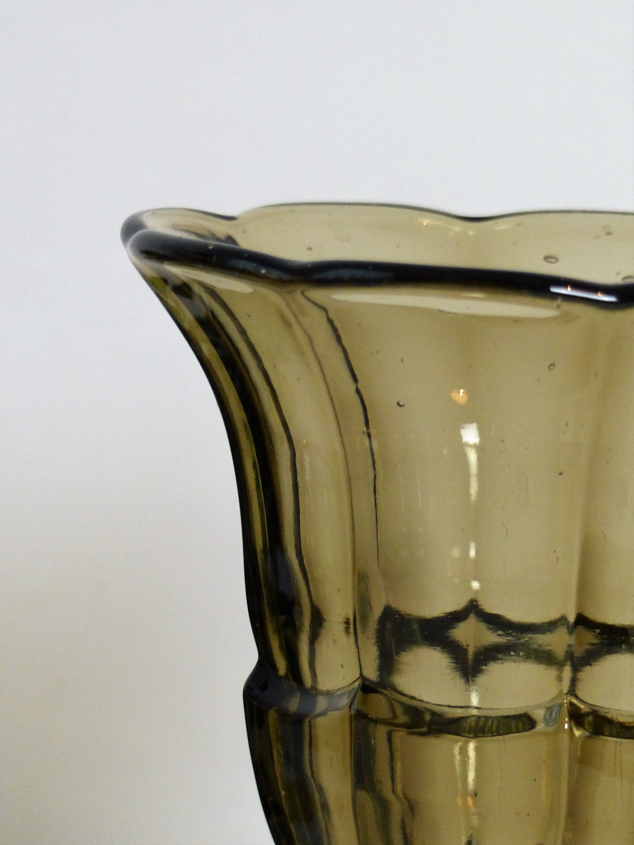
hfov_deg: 5.0
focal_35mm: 295
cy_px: 422
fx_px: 7204
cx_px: 317
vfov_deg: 6.7
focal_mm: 48.3
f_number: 2.8
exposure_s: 1/60
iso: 400
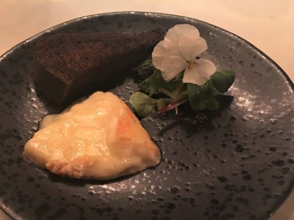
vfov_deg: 39.4
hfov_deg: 51.3
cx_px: 135
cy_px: 136
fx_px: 306
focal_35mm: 36
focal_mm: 4.15
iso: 400
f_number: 2.2
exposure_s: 1/17
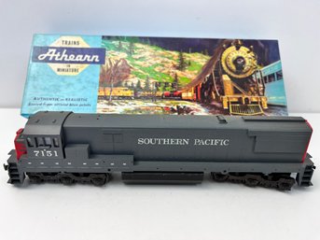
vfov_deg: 53.0
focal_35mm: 26
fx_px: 240
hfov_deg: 67.3
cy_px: 120
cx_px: 160
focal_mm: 5.1
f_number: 1.6
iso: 80
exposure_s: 1/120
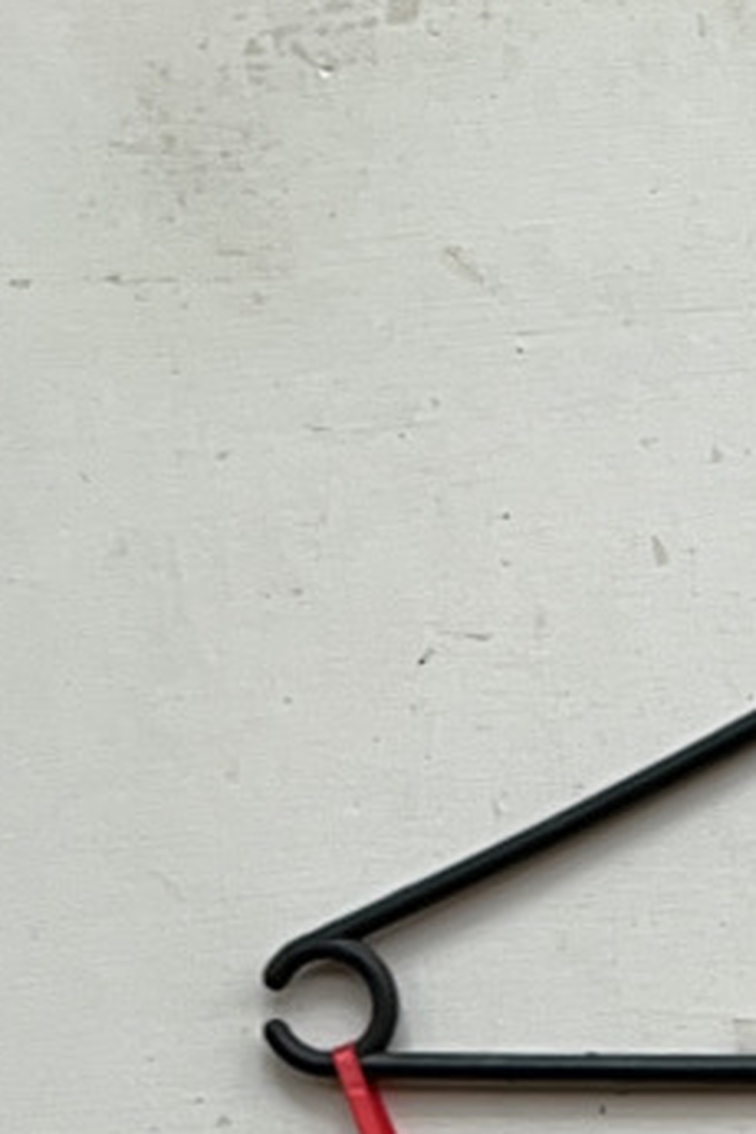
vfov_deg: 20.1
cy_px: 1676
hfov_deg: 14.8
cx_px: 993
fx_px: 2772
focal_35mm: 88
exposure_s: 1/85
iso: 32
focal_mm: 5.1
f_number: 1.6
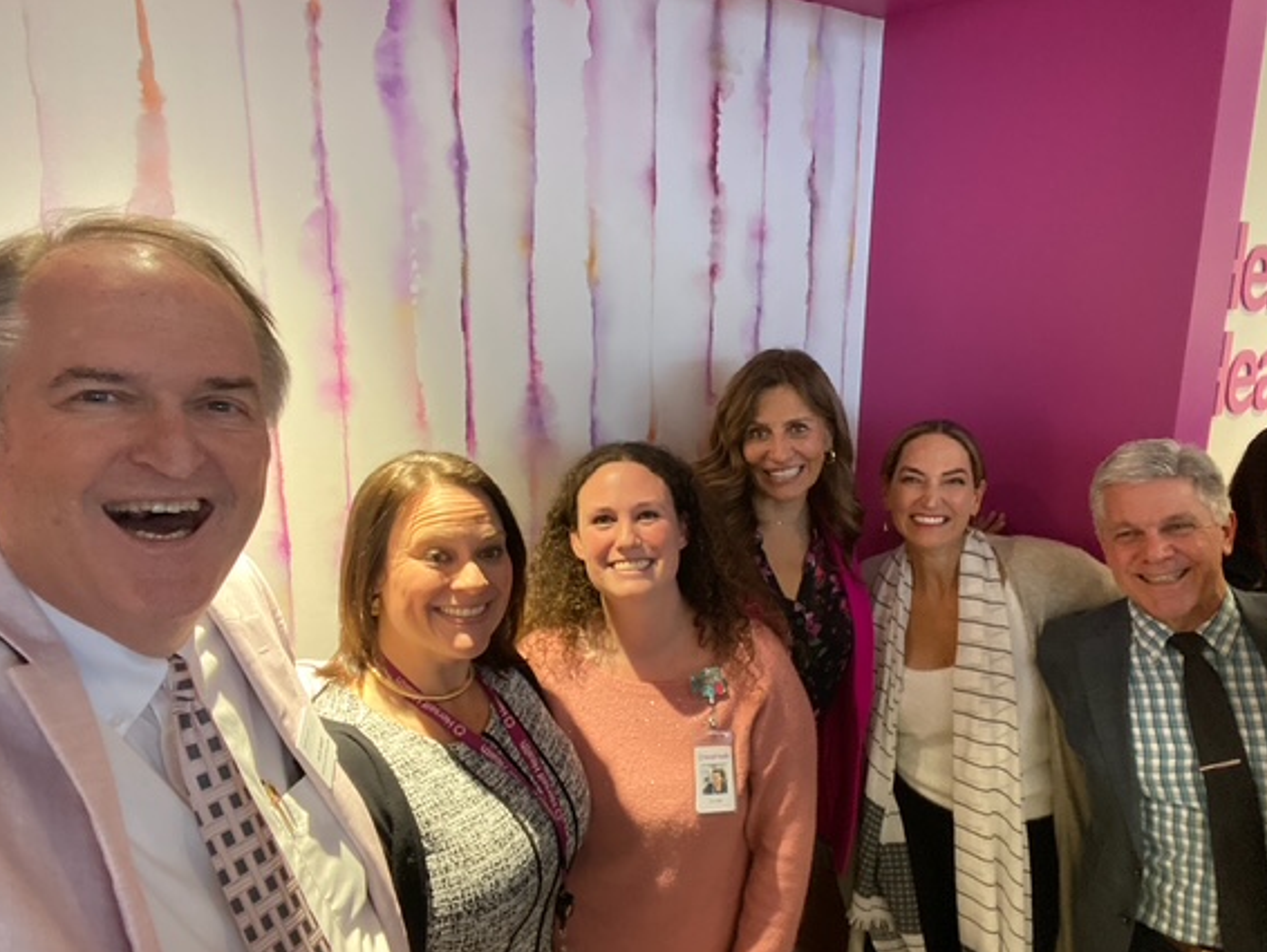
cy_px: 511
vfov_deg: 53.0
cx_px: 692
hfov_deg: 67.1
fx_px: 952
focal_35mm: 26
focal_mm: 2.71
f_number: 2.2
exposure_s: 1/30
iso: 400
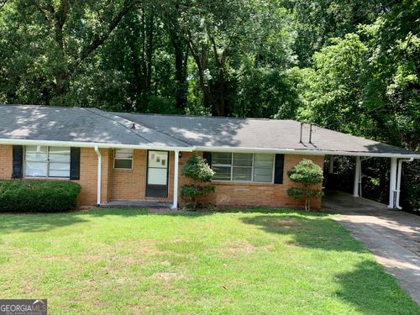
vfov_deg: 53.1
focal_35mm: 26
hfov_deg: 67.3
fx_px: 315
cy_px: 158
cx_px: 210
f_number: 1.8
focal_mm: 4.25
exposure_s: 1/561
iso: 25
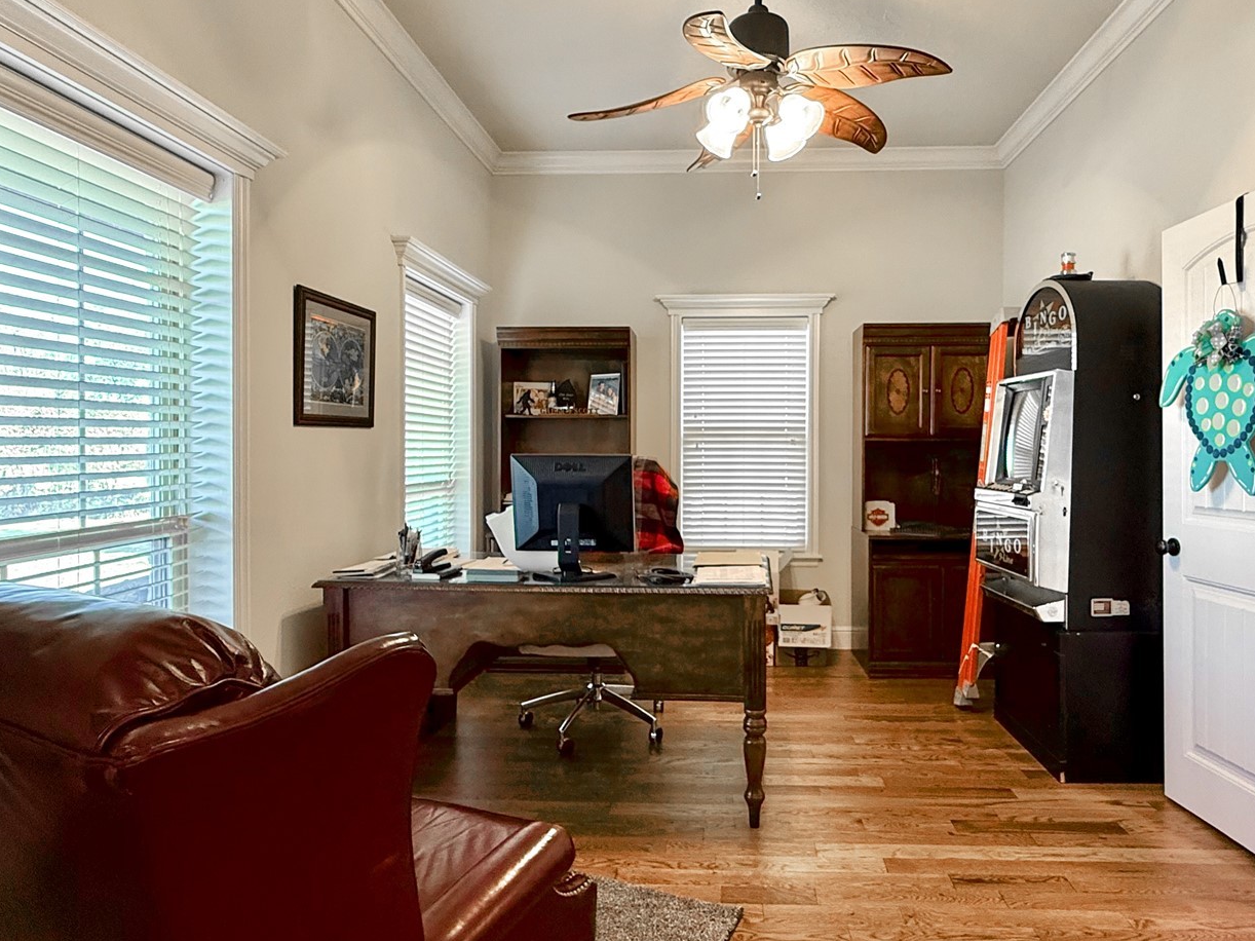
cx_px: 703
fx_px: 797
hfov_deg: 76.1
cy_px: 450
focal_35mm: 22
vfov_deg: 61.0
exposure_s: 1/60
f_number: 2.2
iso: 320
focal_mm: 2.22
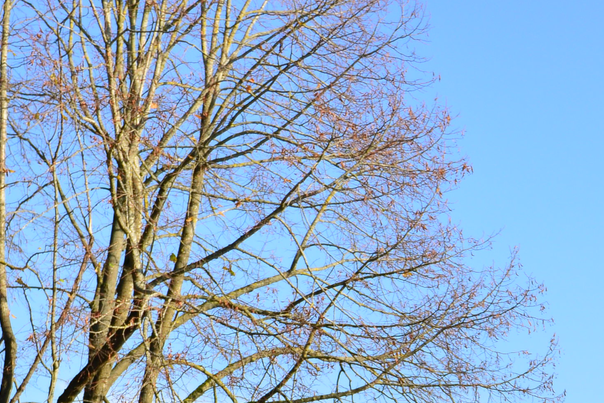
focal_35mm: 132
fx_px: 2214
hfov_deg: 15.4
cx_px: 477
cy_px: 650
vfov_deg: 10.0
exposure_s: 1/4000
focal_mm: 35
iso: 400
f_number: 2.8
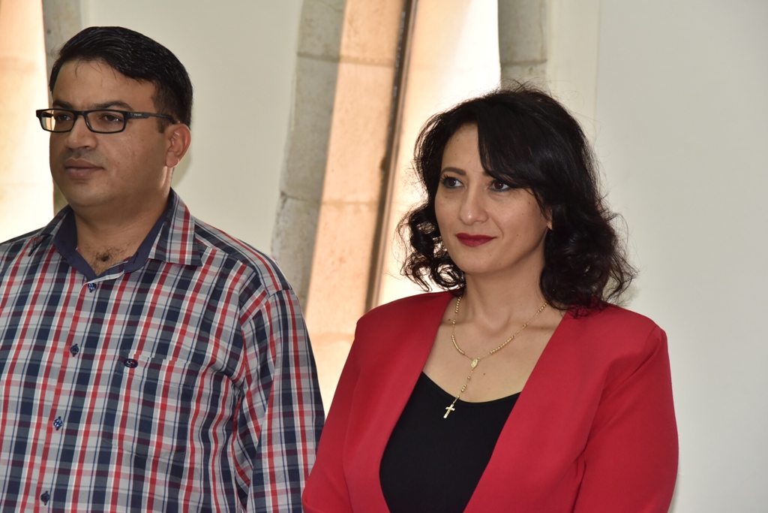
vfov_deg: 11.4
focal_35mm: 120
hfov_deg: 17.1
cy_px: 256
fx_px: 2560
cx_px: 384
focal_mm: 120
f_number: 6.3
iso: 1600
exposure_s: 1/250
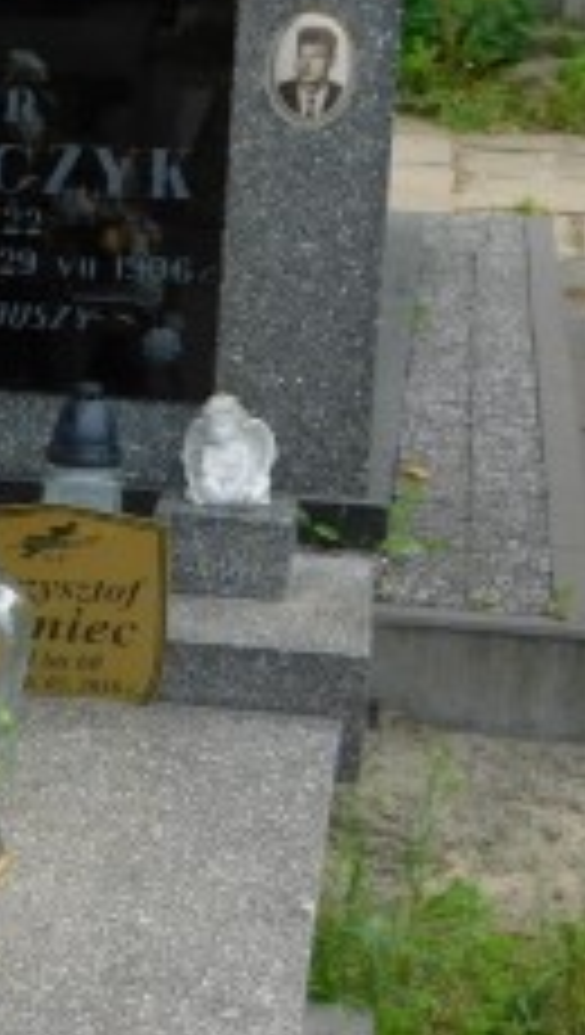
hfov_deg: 10.3
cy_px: 504
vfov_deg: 19.6
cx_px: -558
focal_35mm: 109
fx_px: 2995
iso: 125
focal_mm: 6.3
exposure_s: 1/500
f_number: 3.5
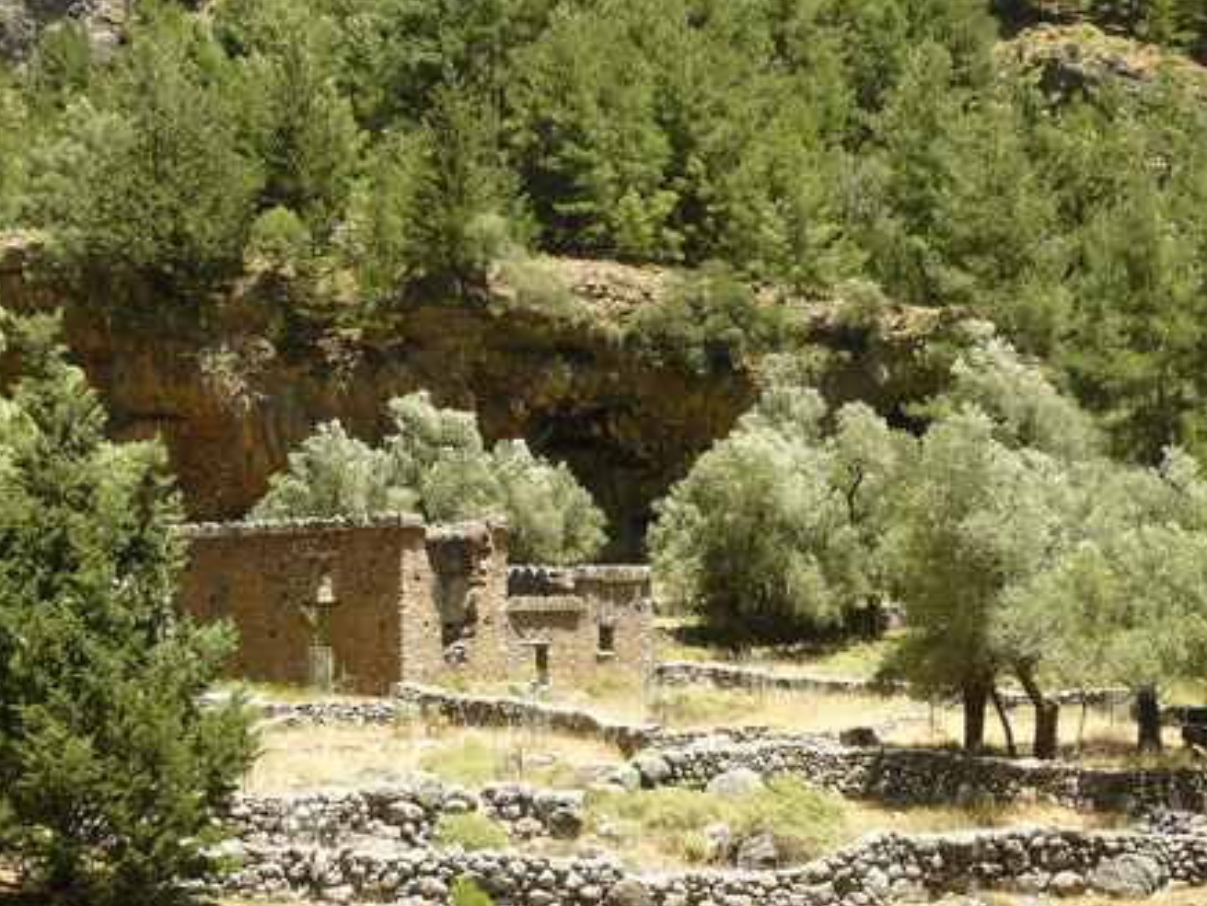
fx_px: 2197
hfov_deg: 30.7
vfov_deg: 23.3
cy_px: 528
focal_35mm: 63
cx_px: 685
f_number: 4.5
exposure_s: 1/200
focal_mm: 7.1
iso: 100
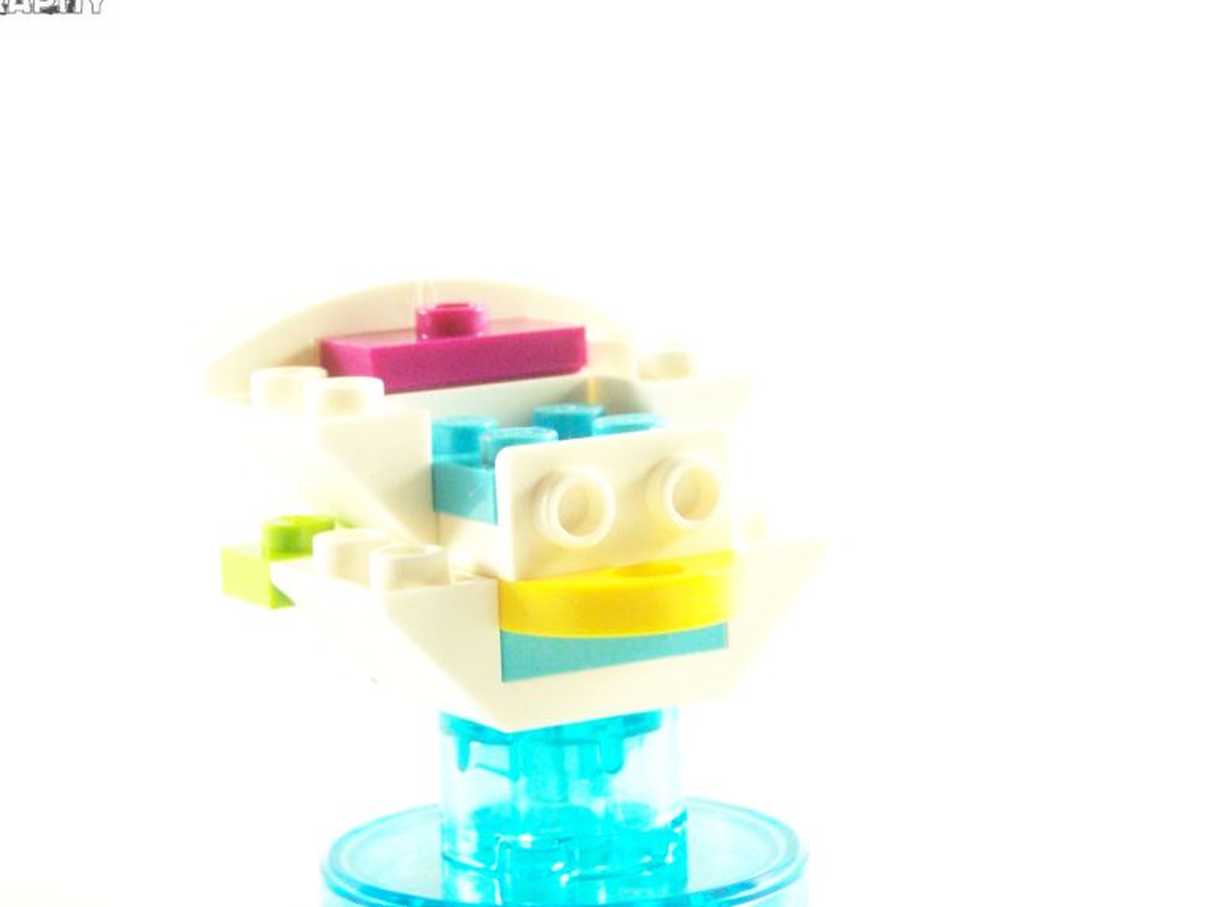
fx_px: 3837
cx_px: 596
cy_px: 524
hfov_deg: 17.9
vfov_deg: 13.5
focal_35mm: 110
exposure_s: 1/45
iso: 400
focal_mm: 13.7
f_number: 3.2
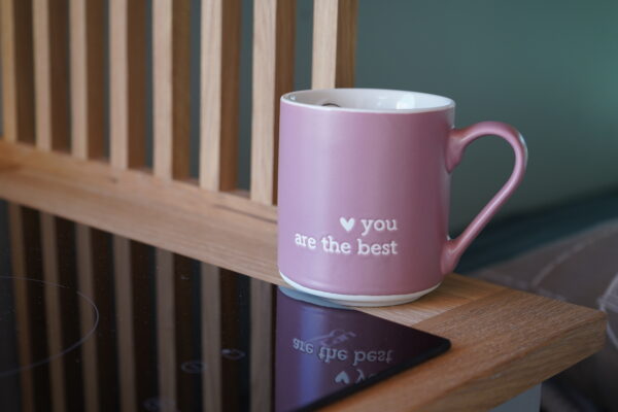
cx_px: 309
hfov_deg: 36.9
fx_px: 927
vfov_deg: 25.1
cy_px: 206
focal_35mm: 54
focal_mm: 54
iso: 500
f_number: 5
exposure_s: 1/160
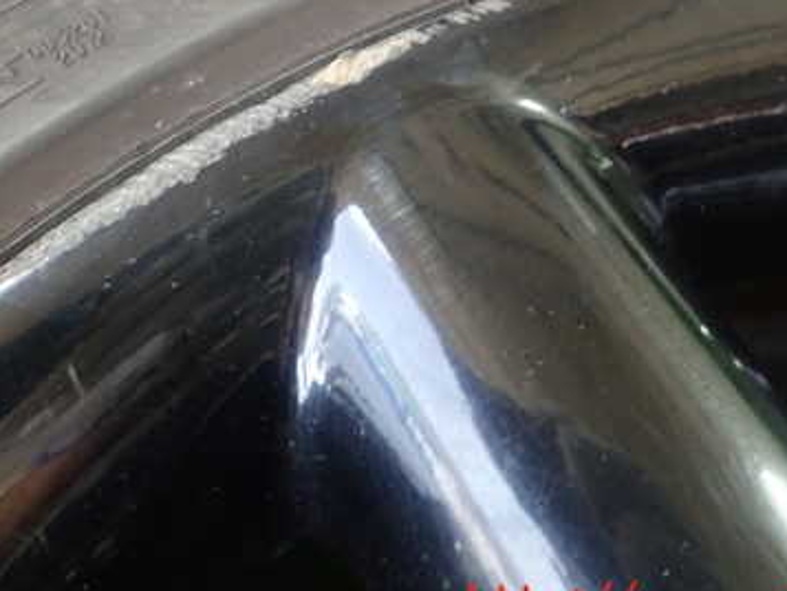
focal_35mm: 42
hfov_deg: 44.5
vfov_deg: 33.6
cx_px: 304
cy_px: 137
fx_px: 955
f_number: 2
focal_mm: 4.5
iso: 200
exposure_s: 1/30
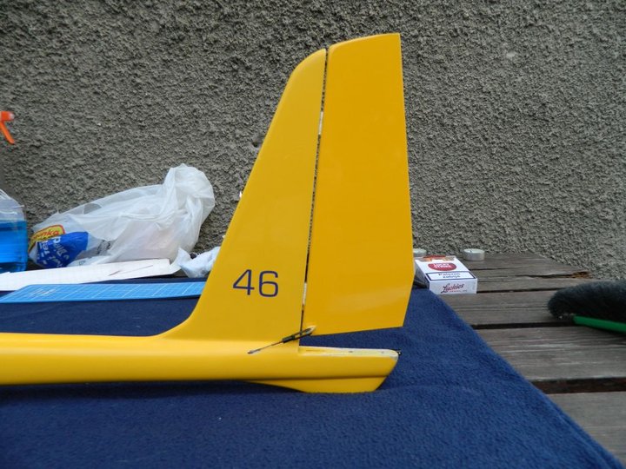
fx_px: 452
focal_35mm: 25
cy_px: 234
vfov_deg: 54.9
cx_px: 313
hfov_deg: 69.4
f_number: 3.1
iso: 110
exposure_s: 1/250
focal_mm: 4.5
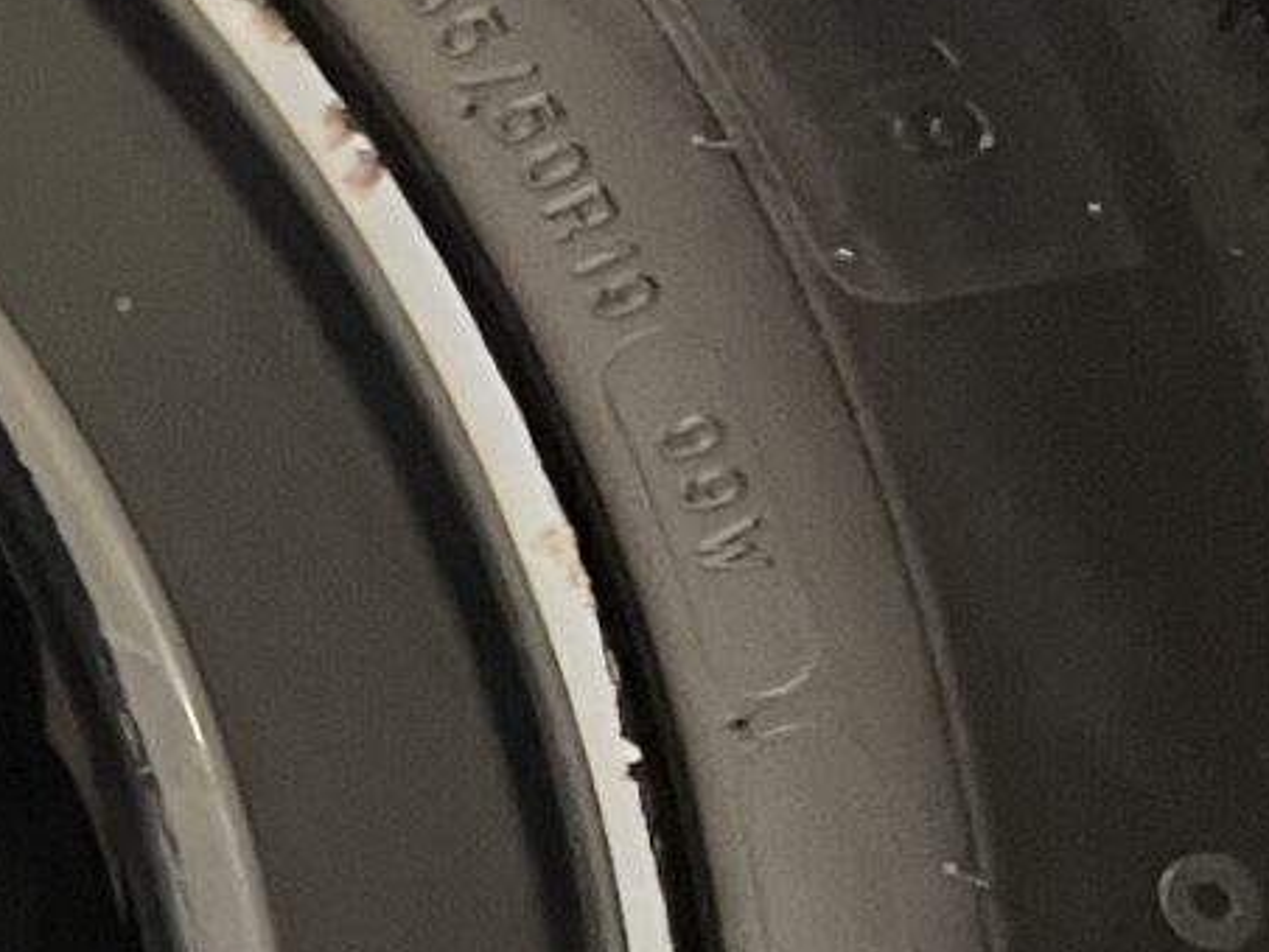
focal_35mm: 147
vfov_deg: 9.9
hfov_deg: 10.8
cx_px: -2079
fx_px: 5390
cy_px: 1254
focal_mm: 5.1
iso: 250
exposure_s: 1/50
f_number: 1.6
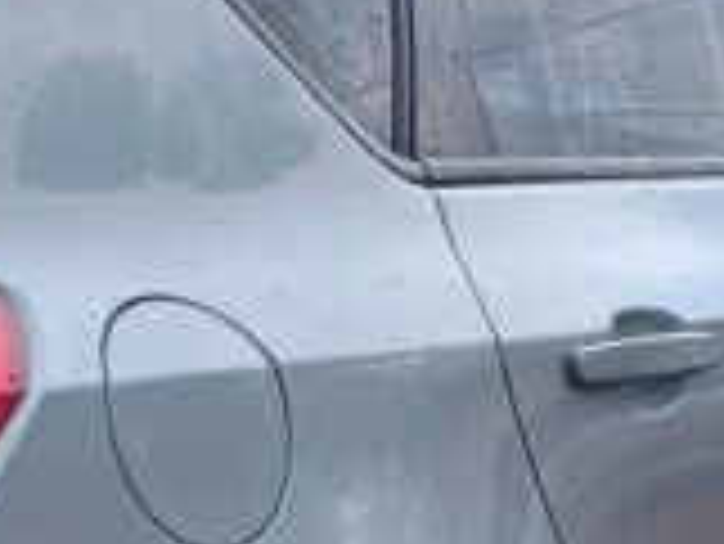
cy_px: 926
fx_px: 2595
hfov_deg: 15.5
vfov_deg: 11.3
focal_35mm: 124
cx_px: -27
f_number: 1.8
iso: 40
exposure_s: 1/50
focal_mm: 4.6
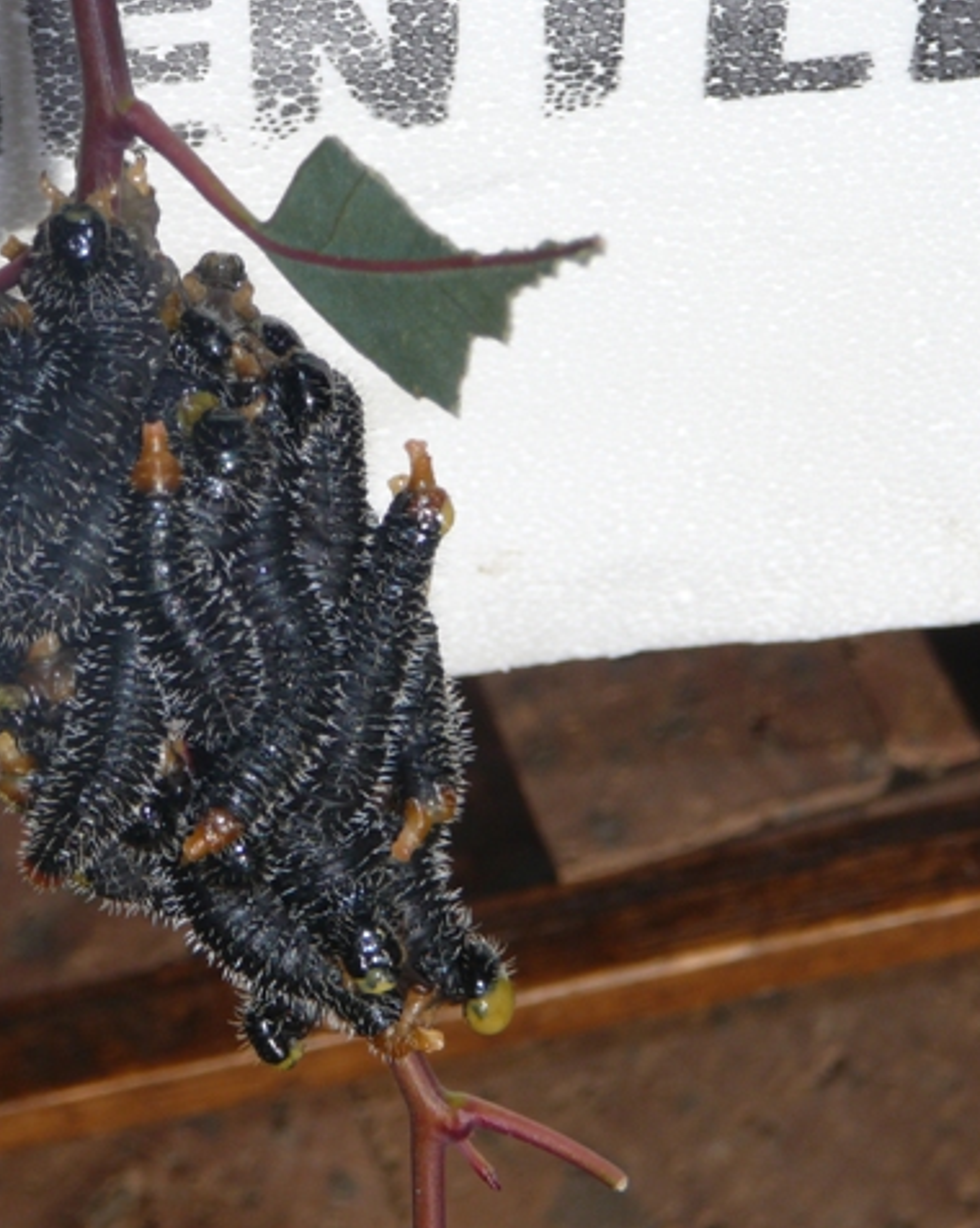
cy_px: 617
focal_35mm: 155
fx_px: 5627
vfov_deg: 12.5
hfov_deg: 9.9
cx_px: 240
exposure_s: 1/500
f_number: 6.3
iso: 80
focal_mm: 17.6
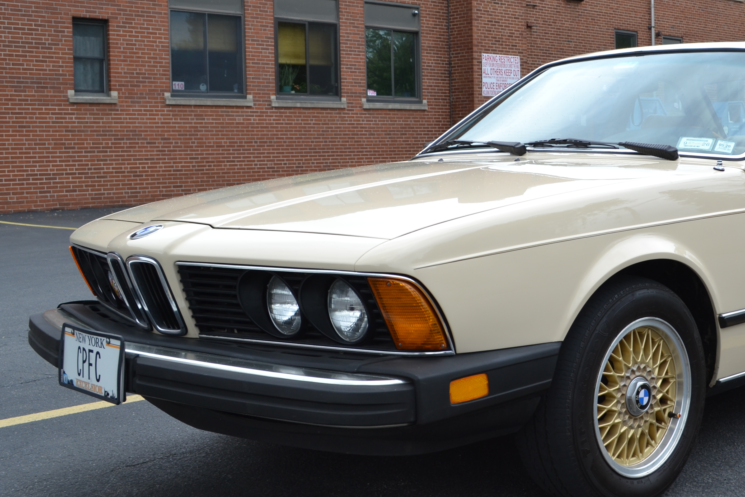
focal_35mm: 49
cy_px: 201
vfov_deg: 27.5
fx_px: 1014
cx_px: 563
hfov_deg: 39.2
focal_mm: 20
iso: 100
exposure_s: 1/160
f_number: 6.3
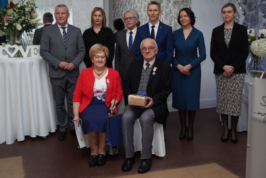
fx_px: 325
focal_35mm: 44
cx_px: 133
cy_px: 89
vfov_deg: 30.5
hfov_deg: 44.5
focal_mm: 44
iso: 640
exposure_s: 1/100
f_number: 5
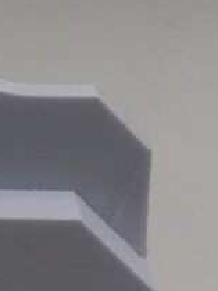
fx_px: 1149
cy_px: 116
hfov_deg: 10.4
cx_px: -119
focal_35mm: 137
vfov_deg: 14.4
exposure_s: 1/694
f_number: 1.8
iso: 20
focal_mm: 4
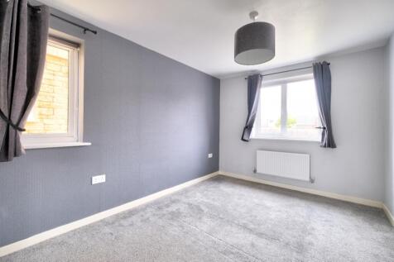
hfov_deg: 100.4
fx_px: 164
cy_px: 131
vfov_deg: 77.3
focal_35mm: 15
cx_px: 197
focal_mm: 10
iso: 320
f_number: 4
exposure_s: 1/15
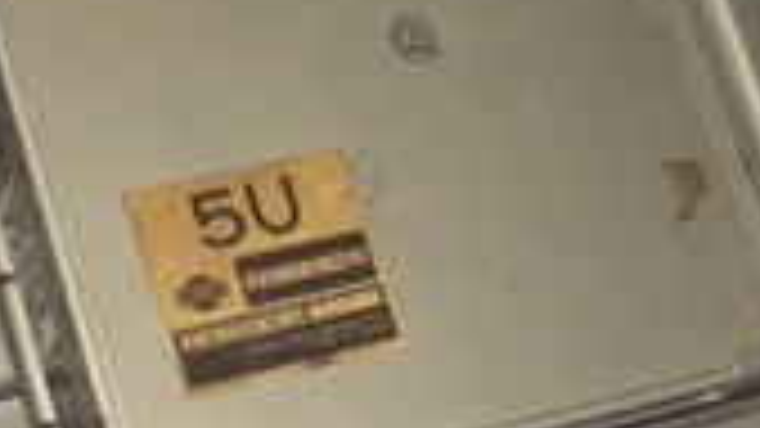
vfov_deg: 10.1
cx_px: 373
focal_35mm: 120
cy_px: 77
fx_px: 2418
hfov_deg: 17.9
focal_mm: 4.15
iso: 32
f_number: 2.2
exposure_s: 1/20
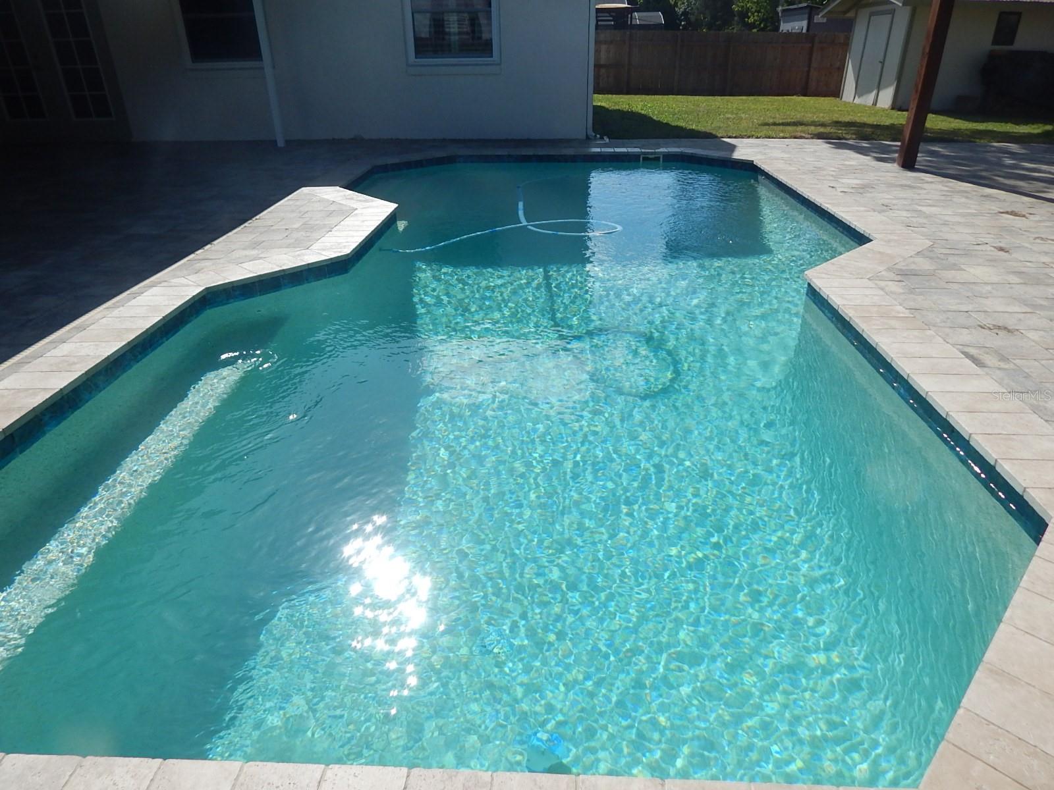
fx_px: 670
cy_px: 395
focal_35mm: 22
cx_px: 527
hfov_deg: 76.4
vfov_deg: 61.1
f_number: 6
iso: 125
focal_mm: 4
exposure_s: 1/800
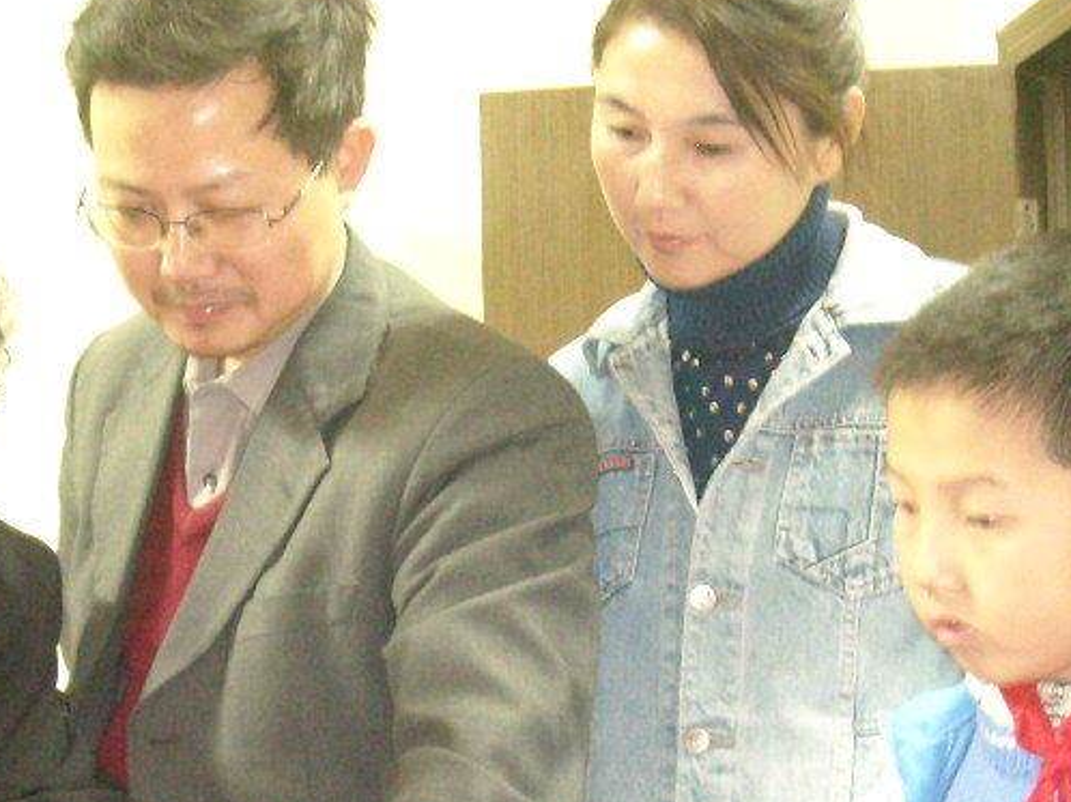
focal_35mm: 72
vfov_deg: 19.9
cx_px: 351
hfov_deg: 26.9
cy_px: 759
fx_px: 2227
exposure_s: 1/5
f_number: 2.8
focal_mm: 5.7
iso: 800
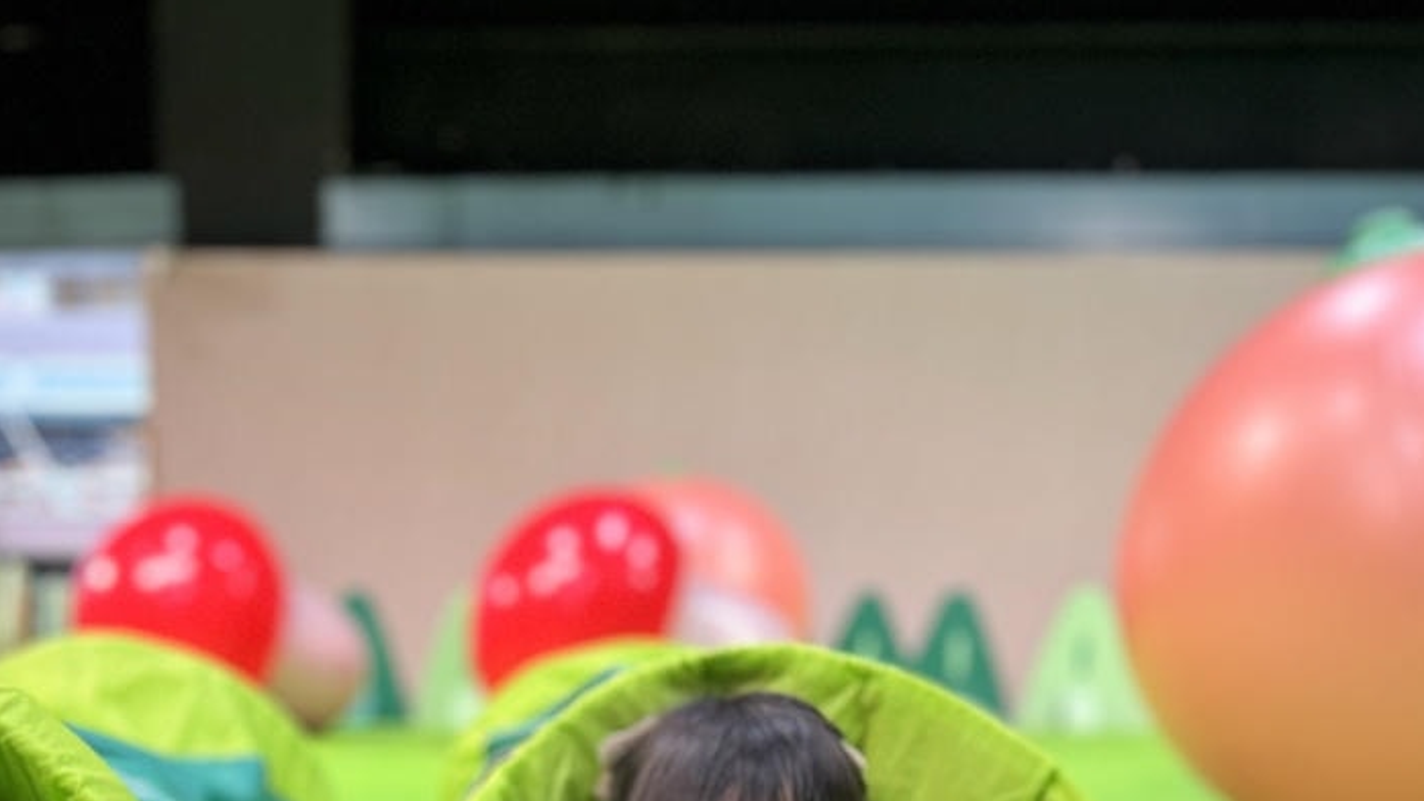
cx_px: 437
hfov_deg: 44.6
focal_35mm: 45
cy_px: 903
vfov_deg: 24.5
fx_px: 1699
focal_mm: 6.76
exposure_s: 1/60
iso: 250
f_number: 1.78
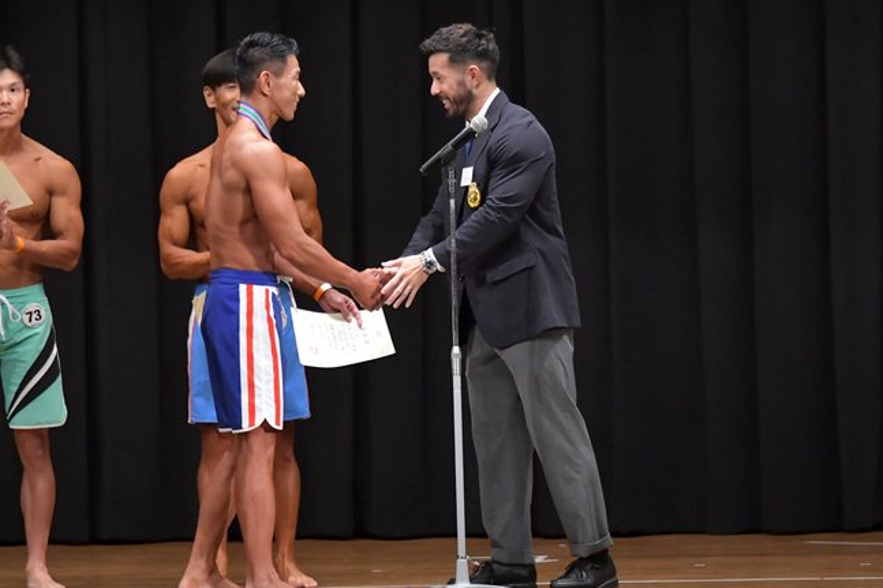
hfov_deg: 7.9
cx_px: 413
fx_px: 6375
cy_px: 297
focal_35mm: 260
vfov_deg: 5.3
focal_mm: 145
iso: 6400
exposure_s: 1/400
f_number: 5.6
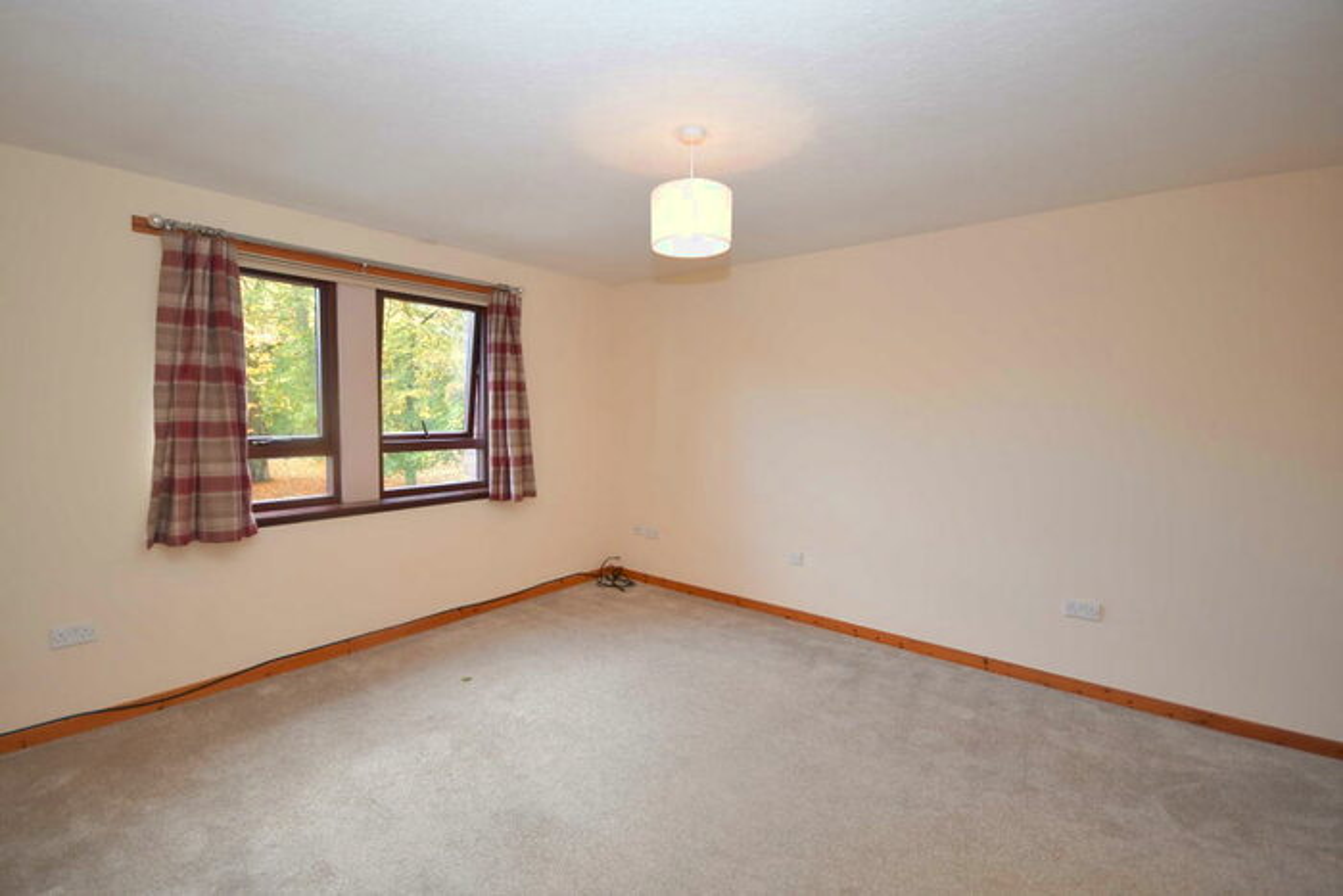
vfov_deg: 77.4
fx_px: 560
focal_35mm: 15
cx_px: 672
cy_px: 448
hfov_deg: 100.4
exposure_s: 1/60
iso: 640
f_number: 4
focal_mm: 10
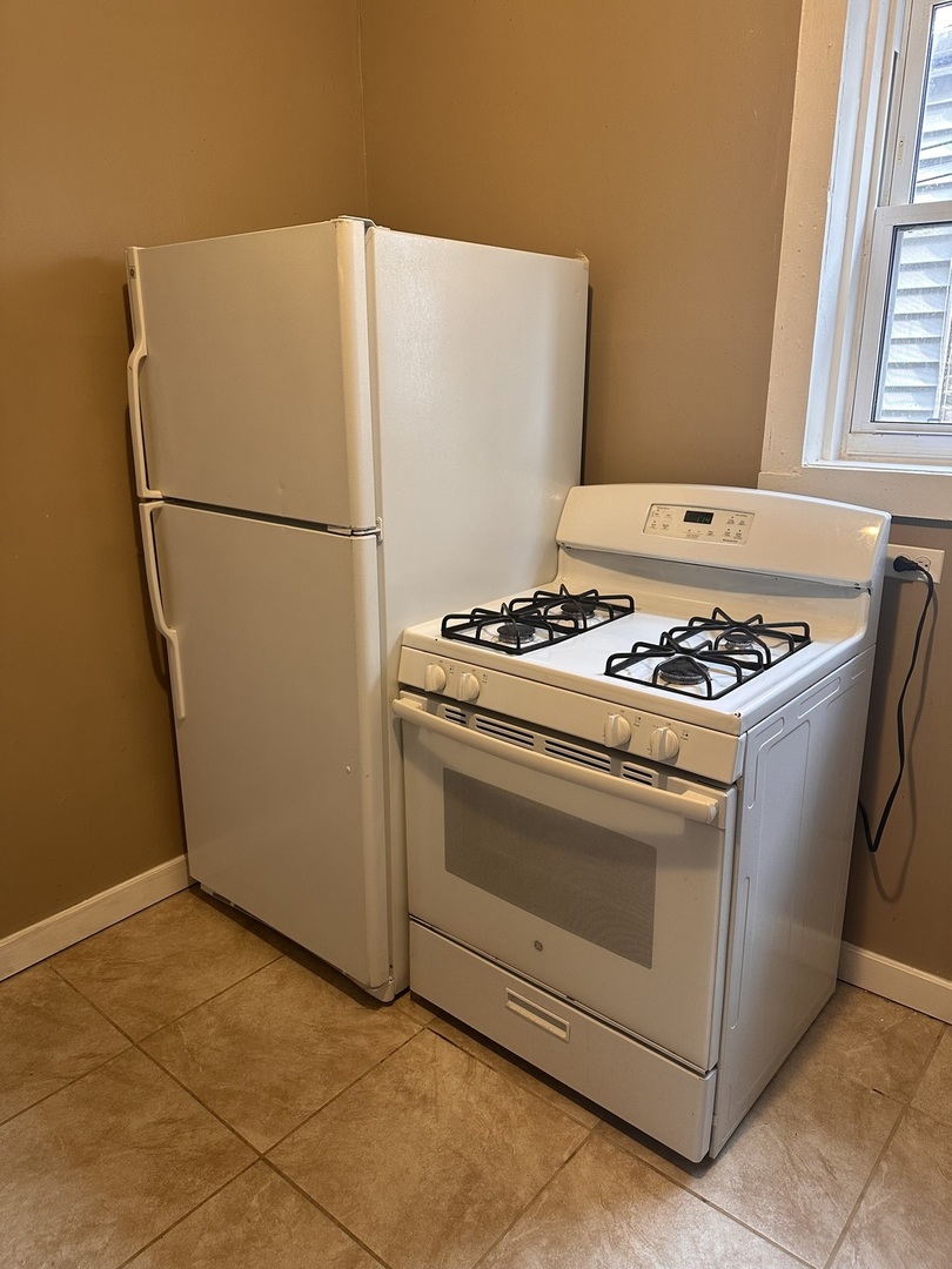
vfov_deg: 71.6
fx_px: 880
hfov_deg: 56.8
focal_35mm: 24
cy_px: 634
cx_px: 476
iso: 160
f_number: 1.78
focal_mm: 6.86
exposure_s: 1/60
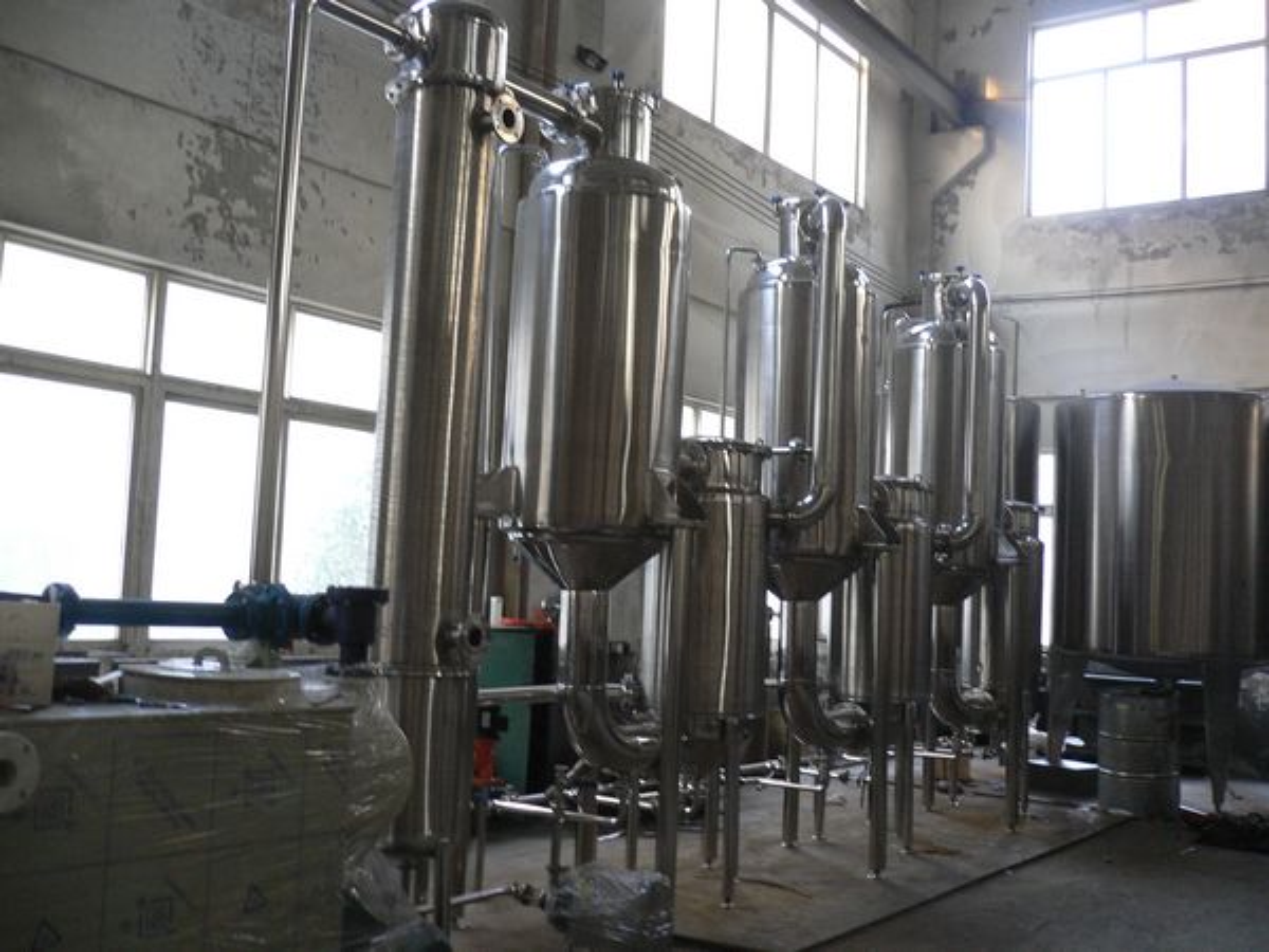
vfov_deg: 40.7
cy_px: 476
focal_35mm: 35
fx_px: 1283
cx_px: 634
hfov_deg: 52.6
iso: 200
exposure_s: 1/13
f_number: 2.8
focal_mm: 5.8
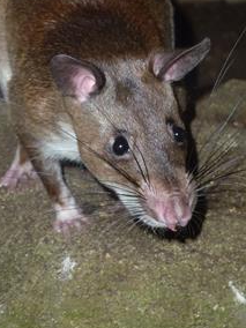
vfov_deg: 11.2
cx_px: 104
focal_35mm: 176
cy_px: 96
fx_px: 1668
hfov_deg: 8.4
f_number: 5
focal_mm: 18.7
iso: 200
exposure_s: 1/60
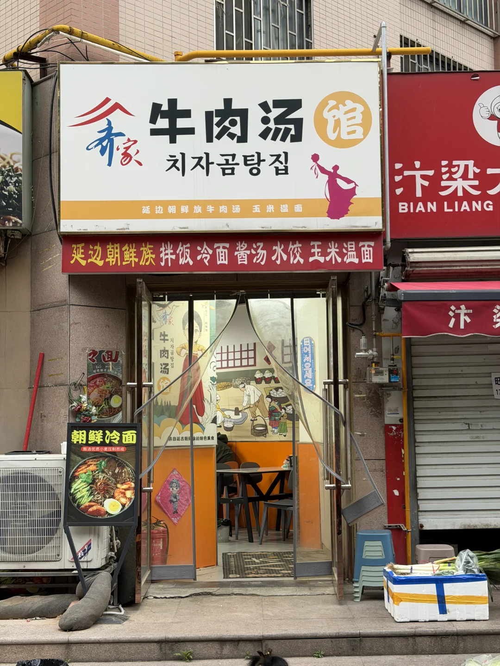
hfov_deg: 30.3
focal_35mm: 48
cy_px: 333
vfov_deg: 39.7
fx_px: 924
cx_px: 250
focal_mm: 6.76
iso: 100
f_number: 1.78
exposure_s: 1/50
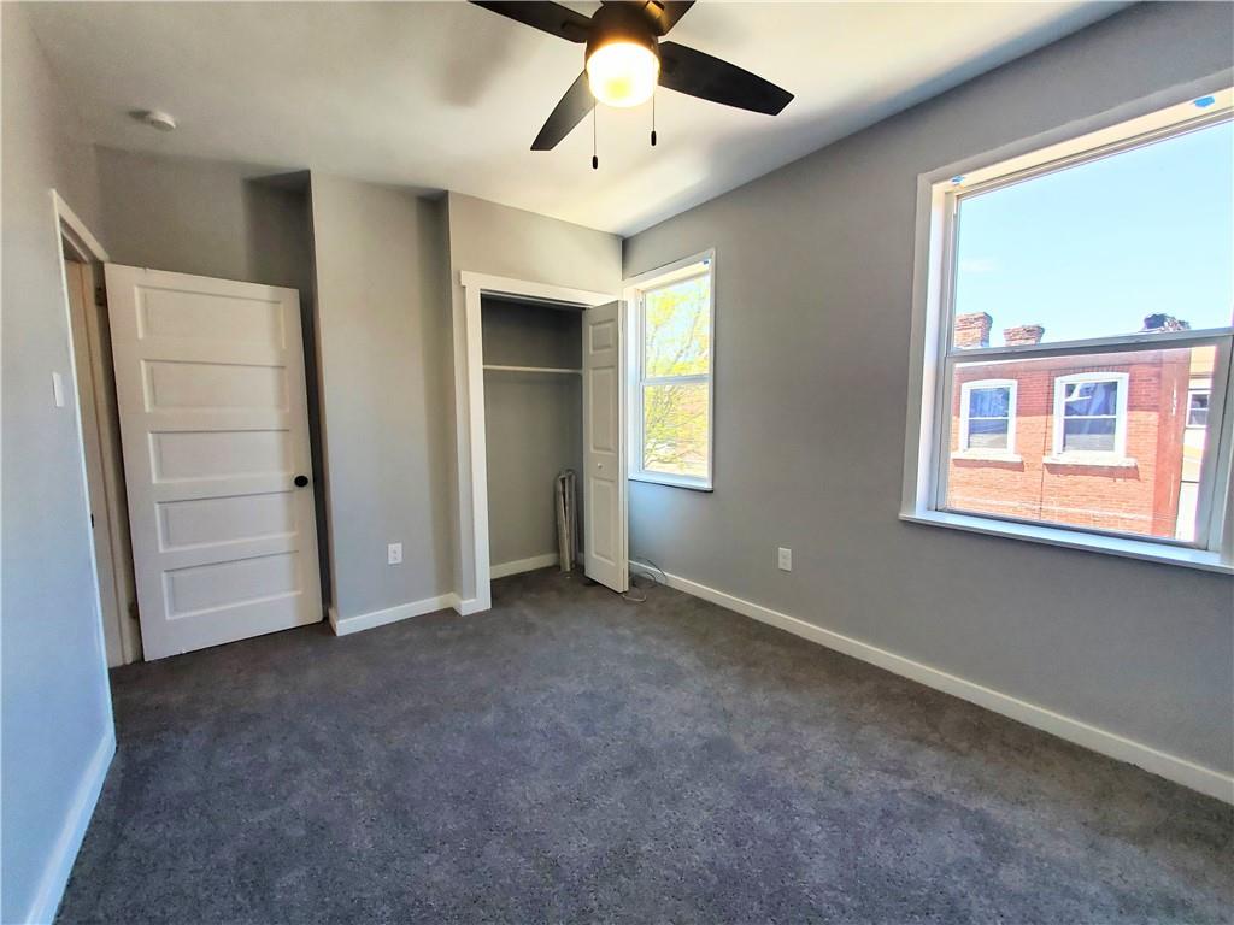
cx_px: 617
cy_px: 462
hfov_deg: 106.2
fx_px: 463
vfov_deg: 89.9
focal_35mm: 13
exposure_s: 1/120
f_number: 2.2
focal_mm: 1.8
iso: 125
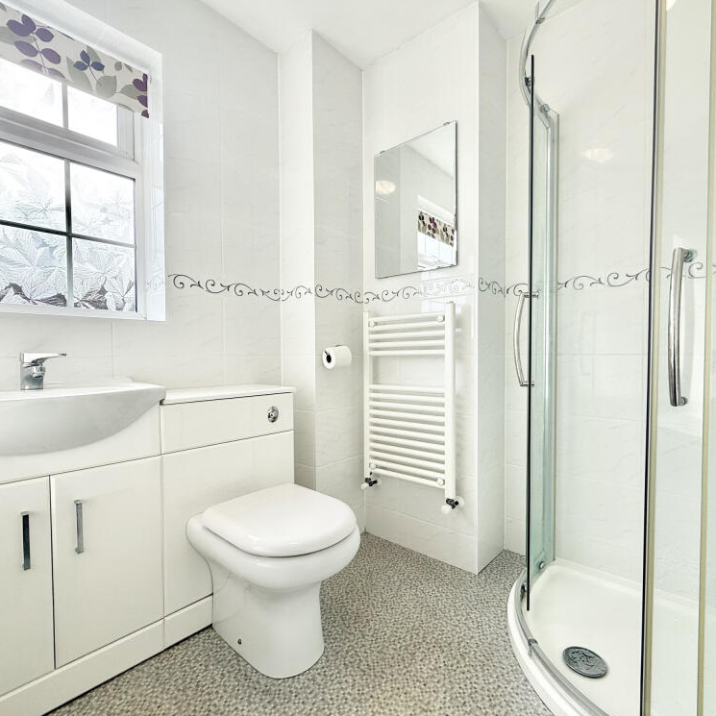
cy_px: 365
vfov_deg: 84.0
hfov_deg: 83.8
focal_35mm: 17
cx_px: 389
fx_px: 398
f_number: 2.2
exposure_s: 1/214
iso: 64
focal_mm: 2.22
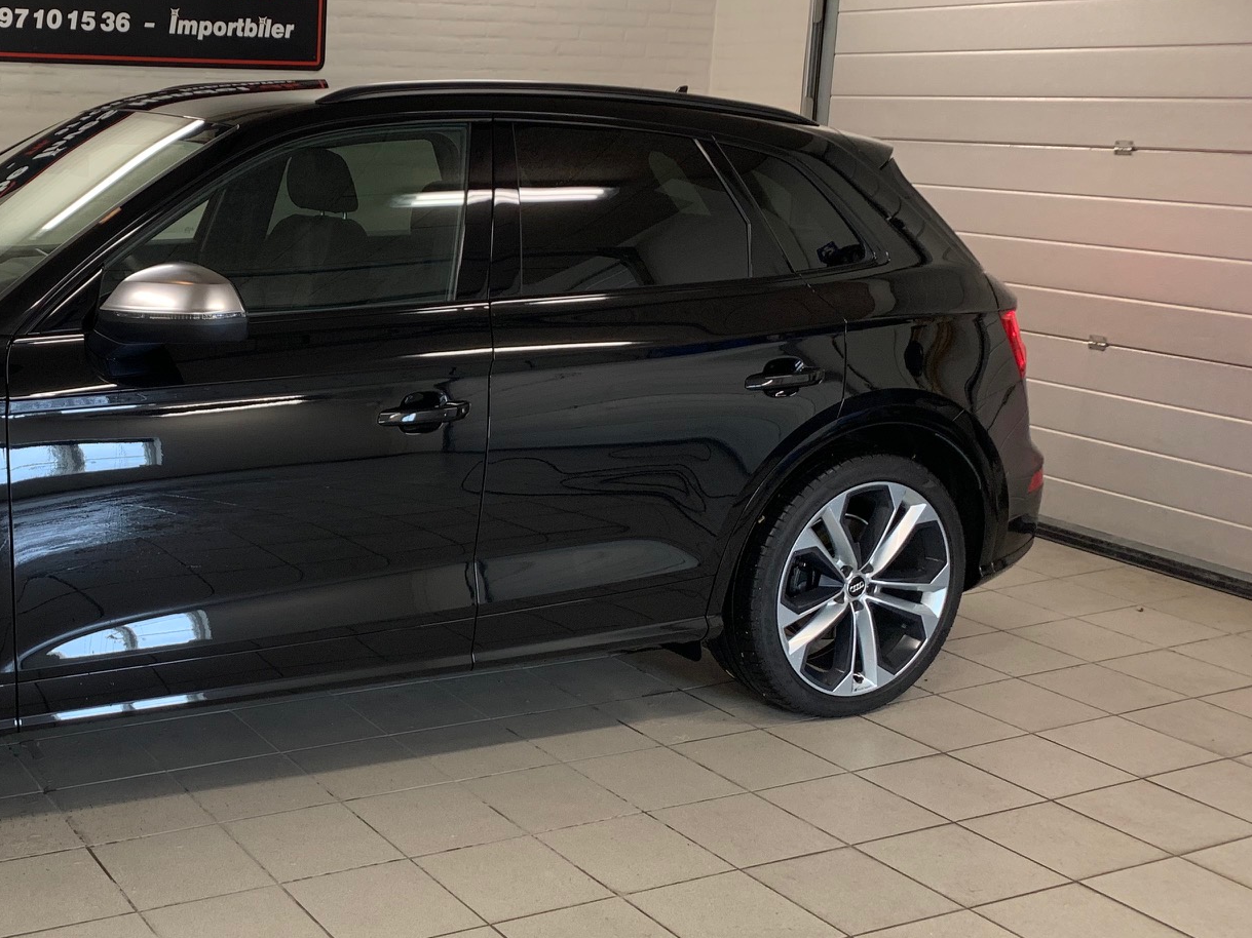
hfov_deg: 41.7
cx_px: 226
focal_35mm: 43
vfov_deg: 33.6
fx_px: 1555
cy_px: 419
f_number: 1.8
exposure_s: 1/50
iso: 64
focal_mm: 4.25
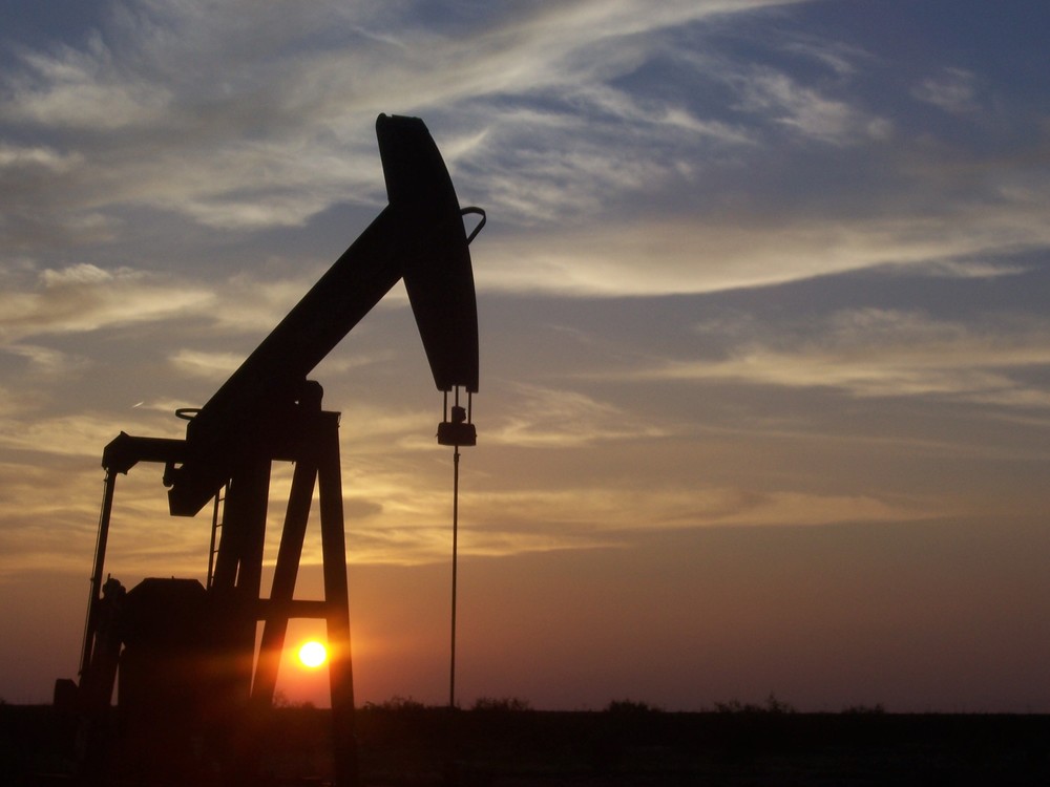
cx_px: 525
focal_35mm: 82
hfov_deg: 23.8
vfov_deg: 18.0
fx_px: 2487
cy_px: 394
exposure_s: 1/350
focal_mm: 13.5
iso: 80
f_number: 8
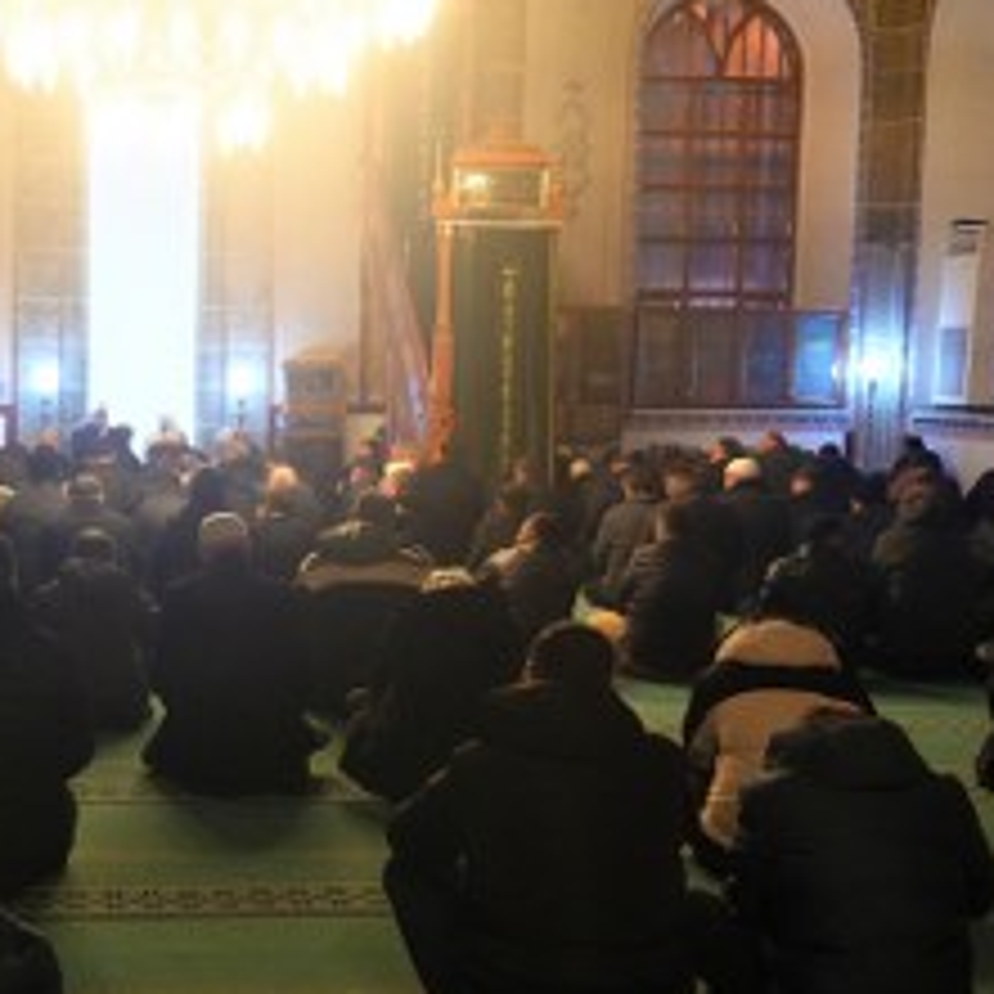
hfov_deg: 28.5
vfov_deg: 29.0
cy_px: 600
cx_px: 202
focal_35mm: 59
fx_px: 1917
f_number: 4
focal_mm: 24
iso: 6400
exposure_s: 1/160
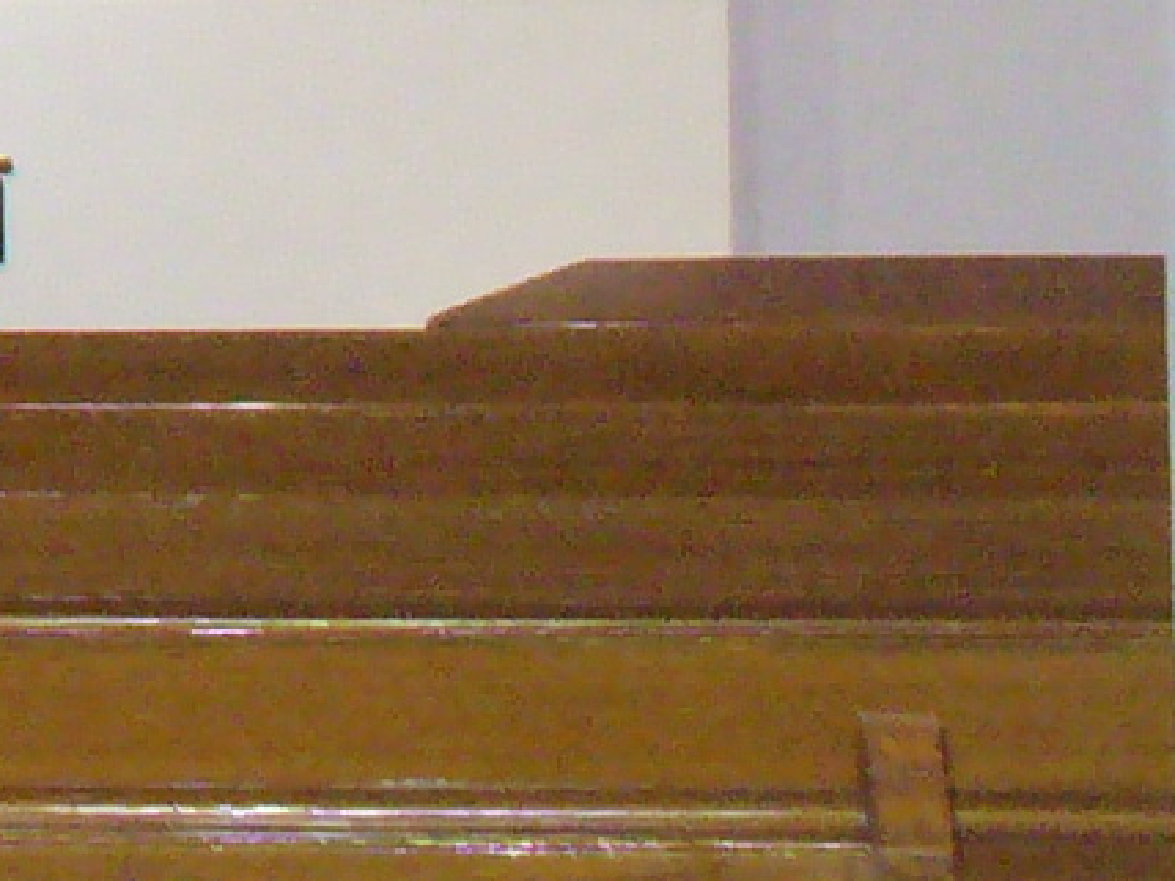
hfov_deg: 9.3
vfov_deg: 7.0
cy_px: -1317
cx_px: -1263
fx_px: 6755
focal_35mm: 199
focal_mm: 6.1
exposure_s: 1/60
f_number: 2.8
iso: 400
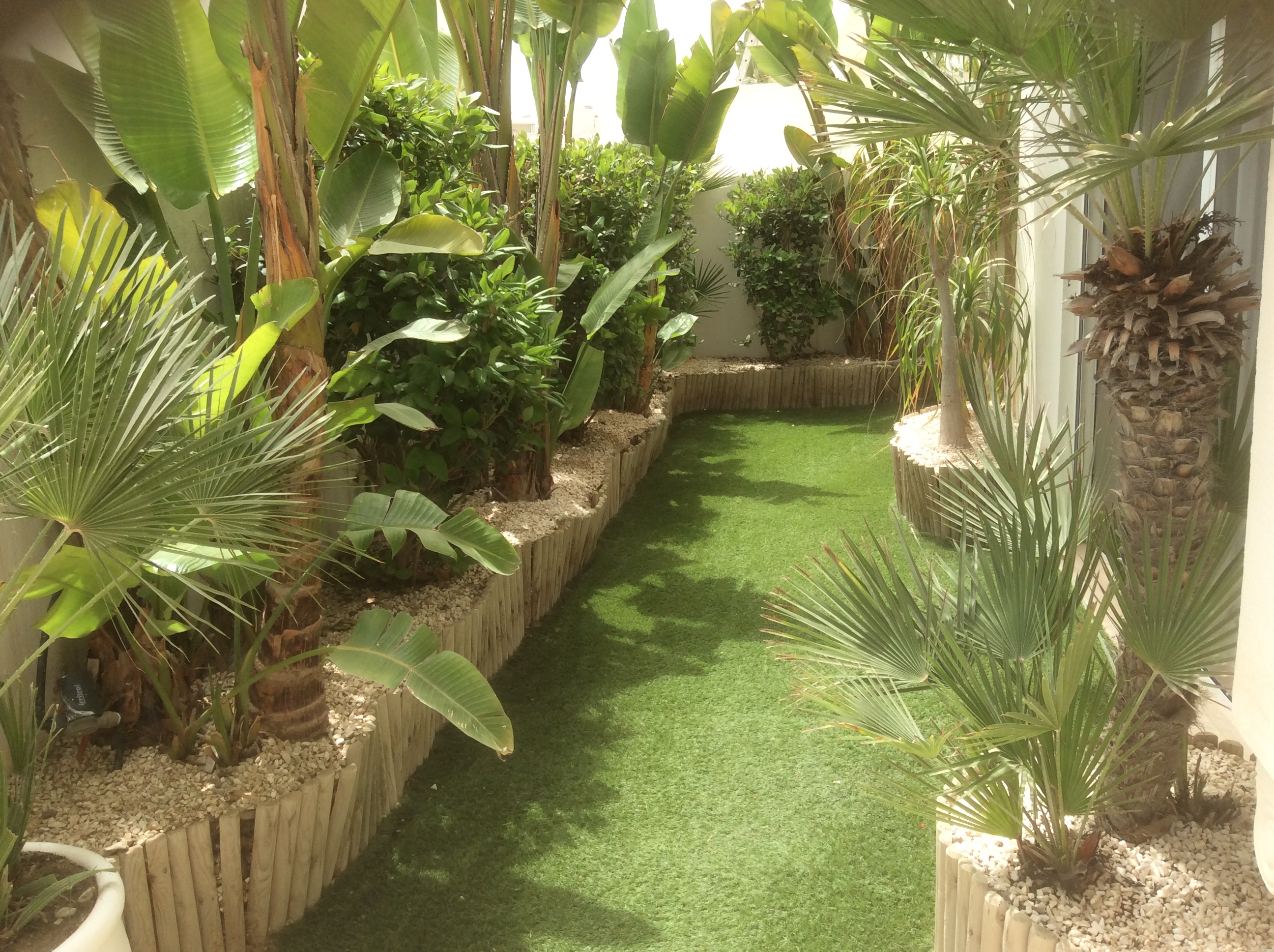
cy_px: 476
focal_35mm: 32
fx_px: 1176
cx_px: 637
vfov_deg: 44.1
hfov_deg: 56.9
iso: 32
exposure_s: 1/457
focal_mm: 3.3
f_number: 2.4
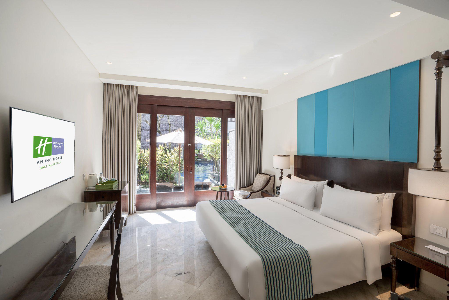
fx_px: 200
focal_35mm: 16
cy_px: 150
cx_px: 224
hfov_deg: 96.7
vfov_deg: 73.7
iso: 100
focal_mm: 16
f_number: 9
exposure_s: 1/30
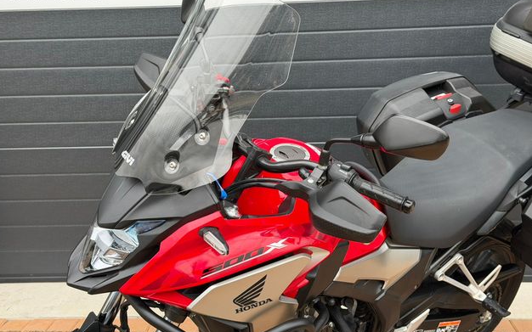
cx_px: 265
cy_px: 145
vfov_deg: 24.8
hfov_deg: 38.9
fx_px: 754
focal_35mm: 52
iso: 64
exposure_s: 1/177
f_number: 1.78
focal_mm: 6.76
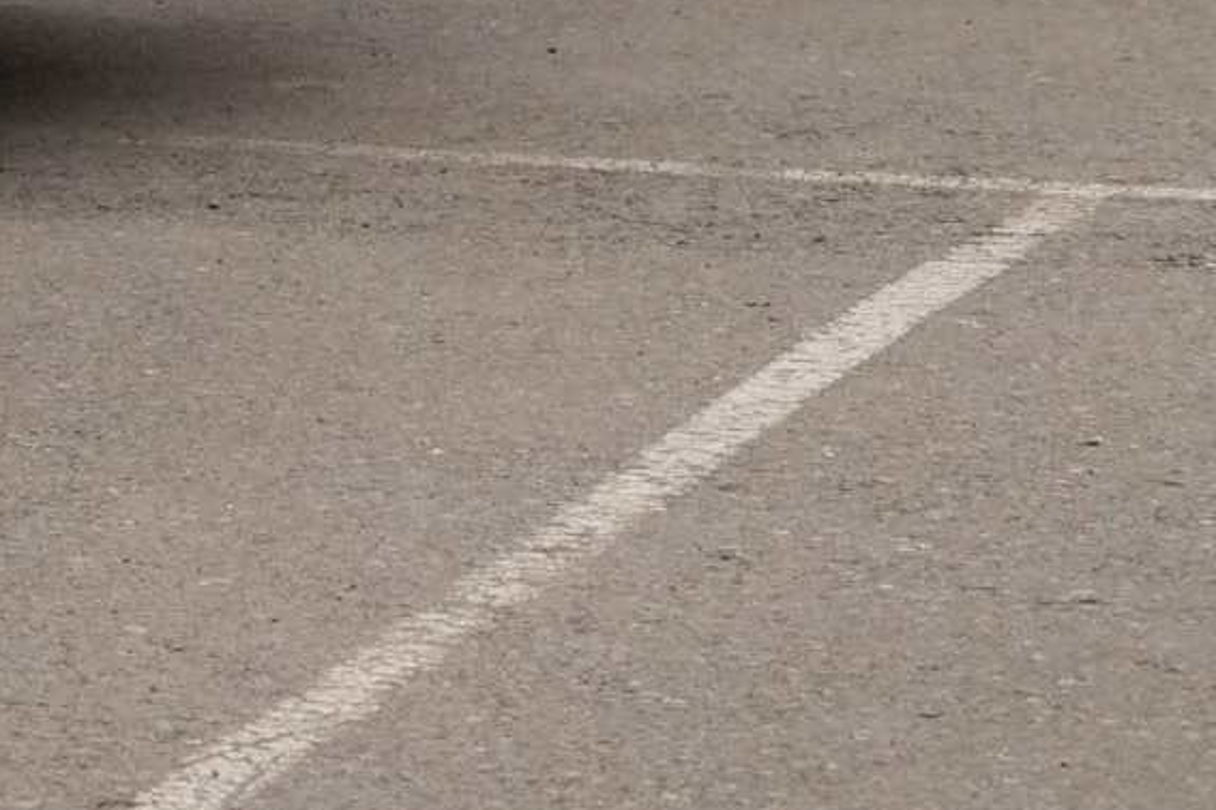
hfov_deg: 8.1
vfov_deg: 5.5
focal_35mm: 244
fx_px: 8241
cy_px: -652
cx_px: -1014
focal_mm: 54
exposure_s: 1/250
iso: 200
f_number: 5
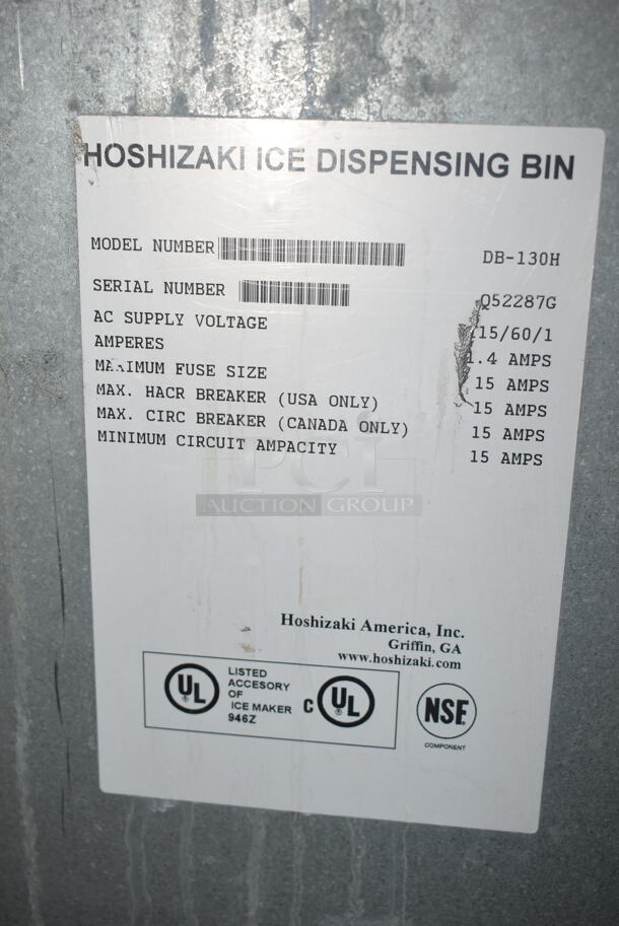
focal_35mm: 42
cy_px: 463
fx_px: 1082
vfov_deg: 46.4
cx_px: 310
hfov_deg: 31.9
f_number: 5.6
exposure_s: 1/30
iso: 180
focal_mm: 28
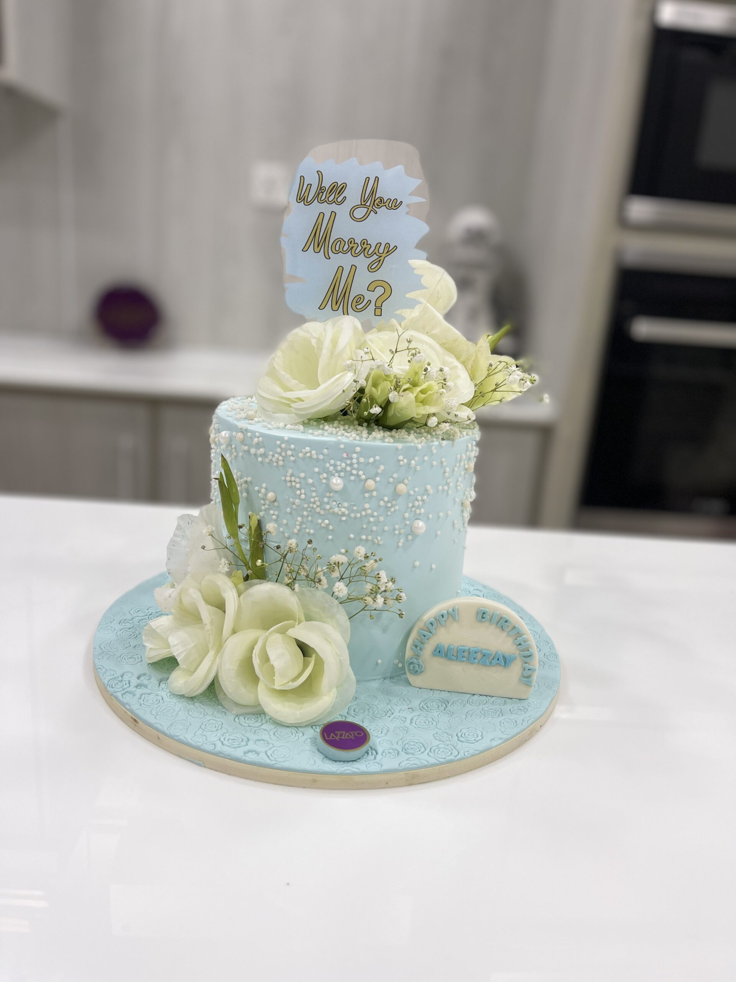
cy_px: 491
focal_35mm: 26
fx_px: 737
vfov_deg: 67.3
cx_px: 368
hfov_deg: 53.1
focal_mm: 5.1
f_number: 1.6
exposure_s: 1/100
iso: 50
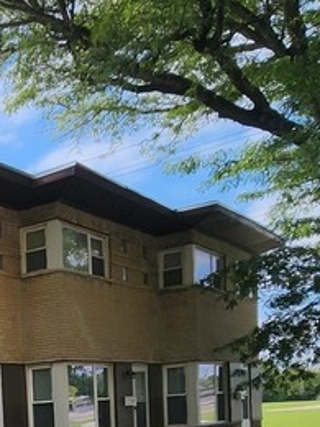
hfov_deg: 20.3
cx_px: -236
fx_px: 666
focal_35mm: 54
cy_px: 461
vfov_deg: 31.8
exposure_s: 1/2797
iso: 50
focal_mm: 2.2
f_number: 2.2
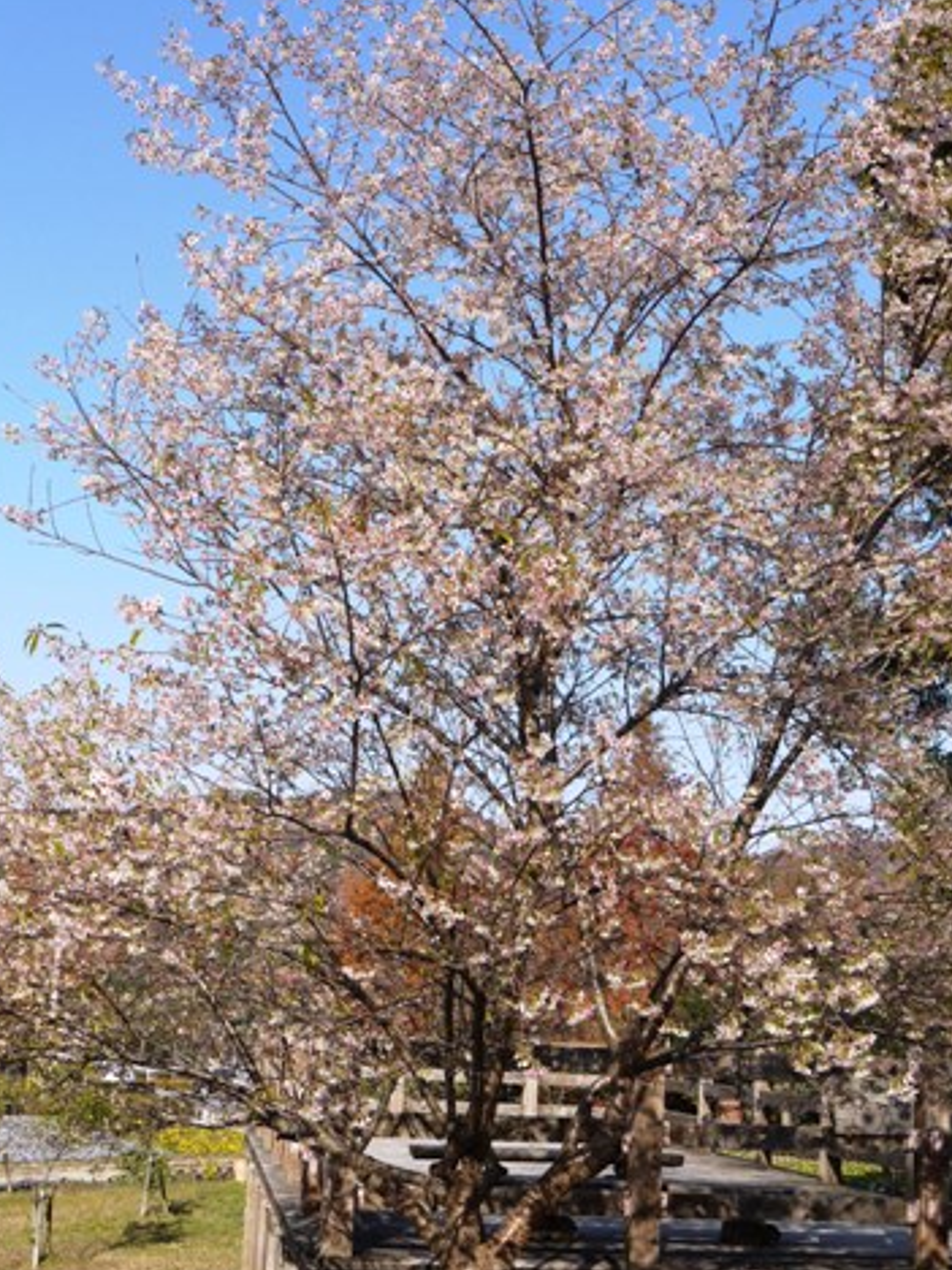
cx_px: 526
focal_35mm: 52
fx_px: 1907
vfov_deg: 36.8
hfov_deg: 28.0
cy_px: 722
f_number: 7.1
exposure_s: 1/320
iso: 100
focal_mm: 19
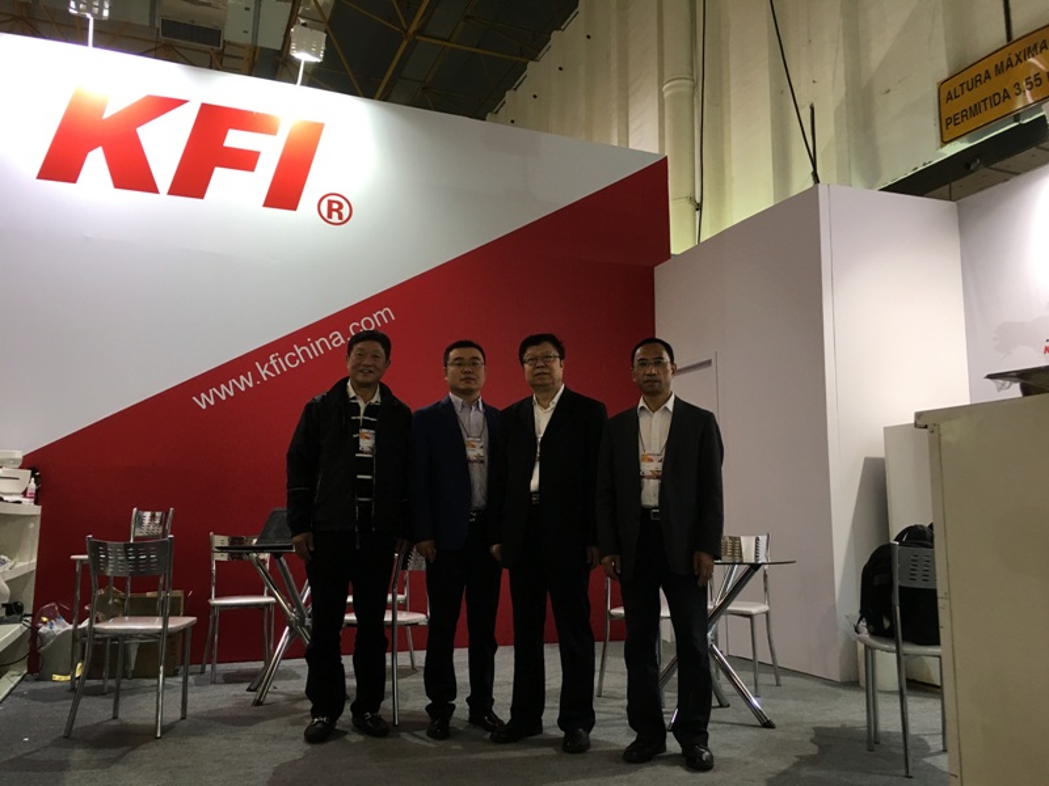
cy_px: 393
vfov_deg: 48.2
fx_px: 879
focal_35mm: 29
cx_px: 524
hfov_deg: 61.7
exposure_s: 1/30
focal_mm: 4.15
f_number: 2.2
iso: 40
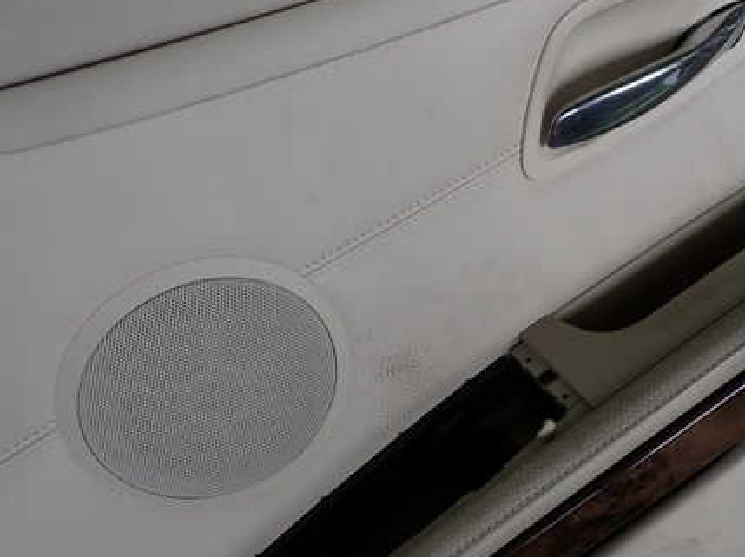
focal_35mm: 35
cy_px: 288
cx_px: 452
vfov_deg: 40.6
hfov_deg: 52.3
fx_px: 753
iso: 100
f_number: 2.8
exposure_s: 1/200
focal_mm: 4.5
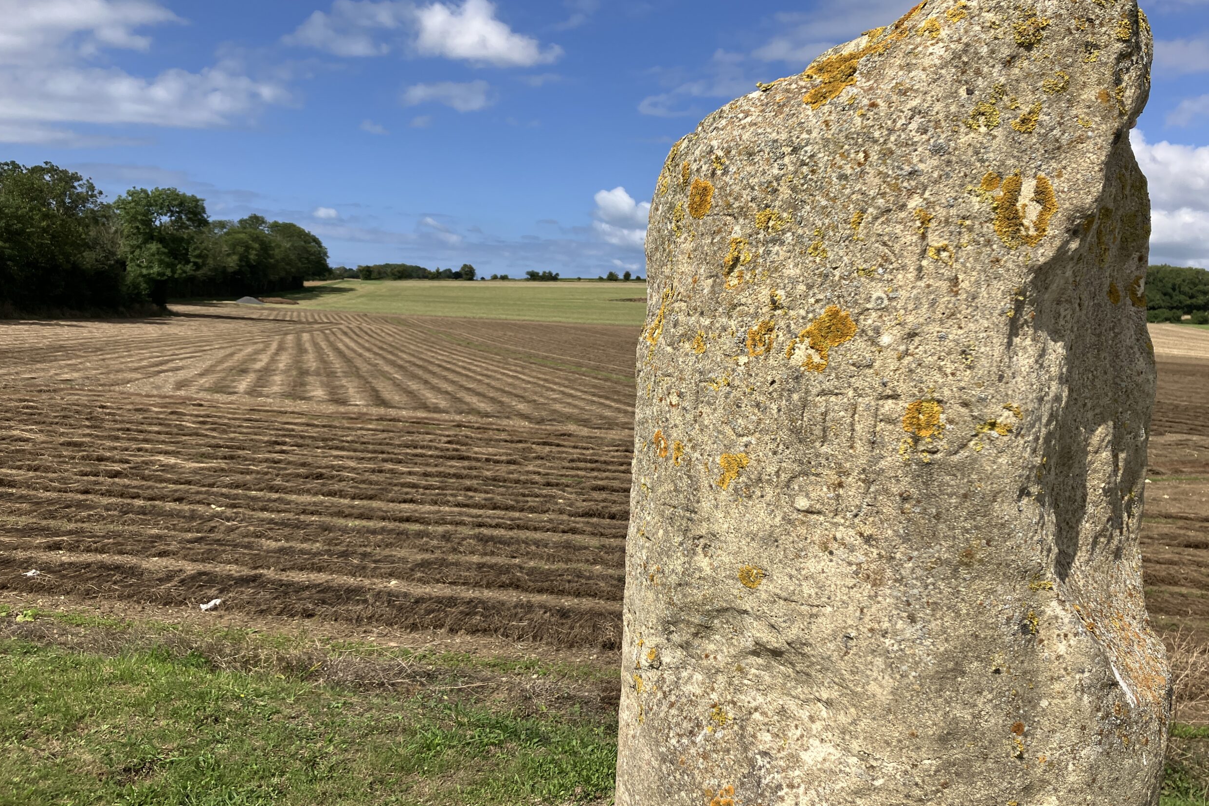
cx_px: 612
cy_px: 397
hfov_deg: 61.9
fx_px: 1007
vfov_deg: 43.6
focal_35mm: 30
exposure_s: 1/3247
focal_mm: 3.99
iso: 32
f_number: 1.8
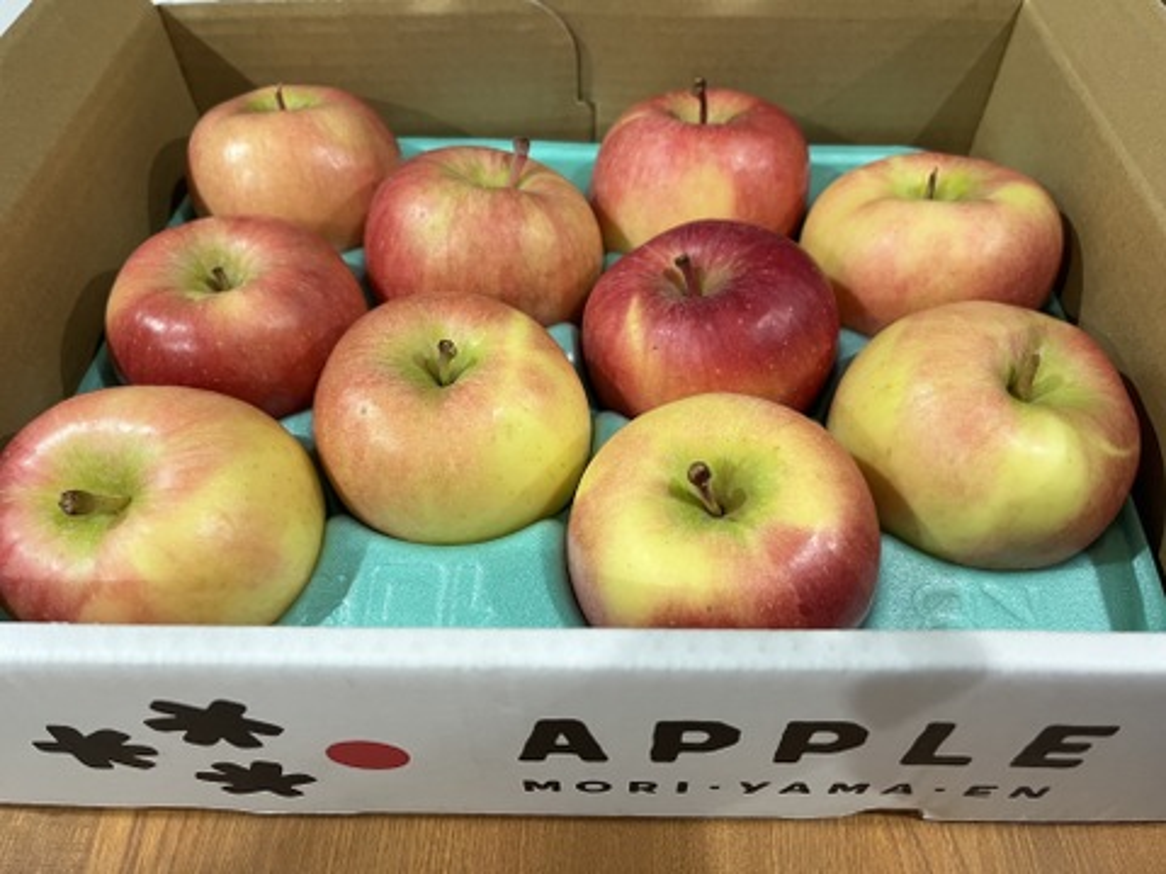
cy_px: 437
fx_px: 876
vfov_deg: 53.1
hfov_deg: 67.3
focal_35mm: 26
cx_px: 583
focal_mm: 5.1
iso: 200
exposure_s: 1/60
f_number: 1.6
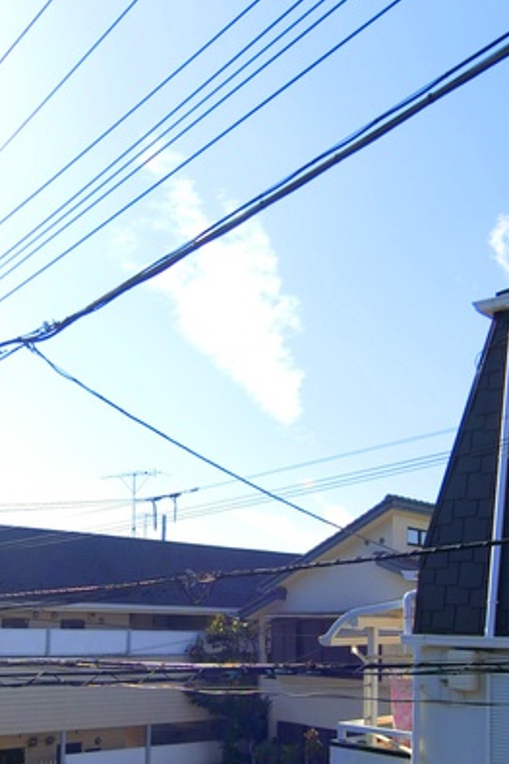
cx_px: 164
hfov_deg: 37.4
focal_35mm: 35
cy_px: 594
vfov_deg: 51.6
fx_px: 743
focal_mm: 4.06
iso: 80
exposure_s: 1/250
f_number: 6.9
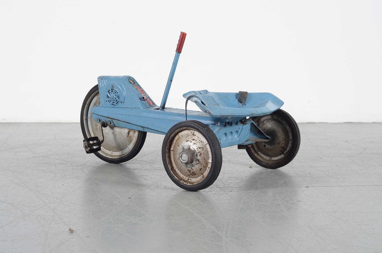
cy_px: 126
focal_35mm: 75
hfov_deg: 27.0
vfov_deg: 18.1
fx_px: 794
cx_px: 191
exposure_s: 1/125
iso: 100
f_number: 5.6
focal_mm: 50
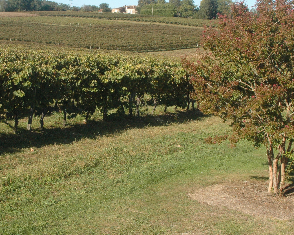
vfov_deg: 23.5
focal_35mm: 65
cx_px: 97
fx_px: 564
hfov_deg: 29.0
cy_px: 124
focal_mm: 25
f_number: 13
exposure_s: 1/750
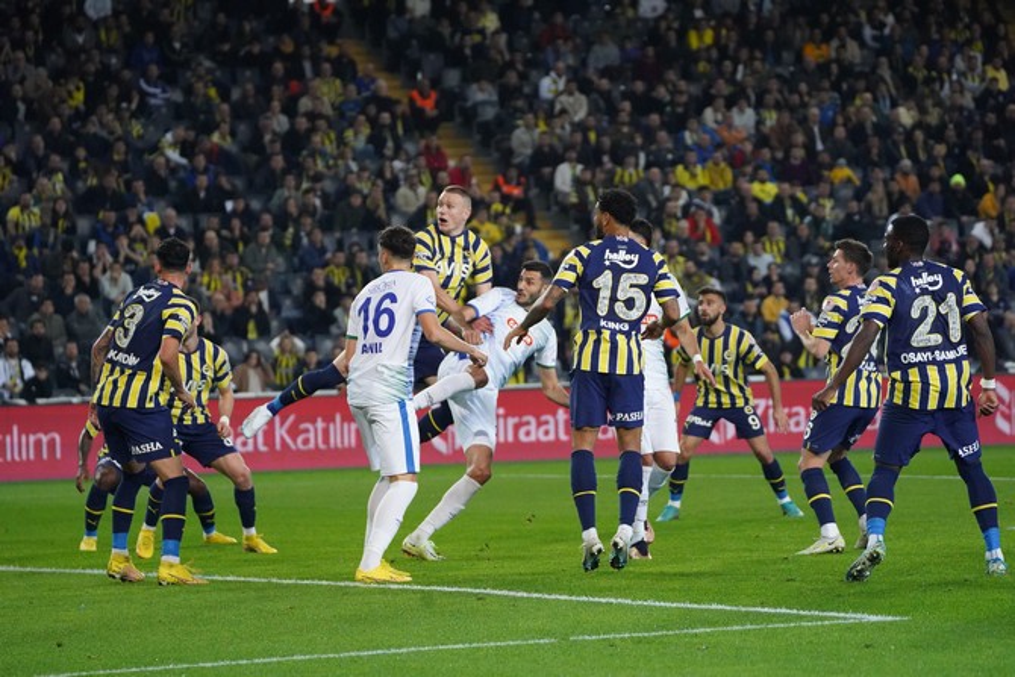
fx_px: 5640
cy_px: 338
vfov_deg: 6.9
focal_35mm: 200
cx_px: 508
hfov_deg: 10.3
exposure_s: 1/2000
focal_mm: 200
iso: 10000
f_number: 5.6
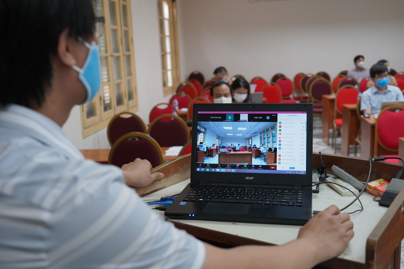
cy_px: 134
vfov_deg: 33.4
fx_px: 449
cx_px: 202
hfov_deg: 48.5
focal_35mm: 40
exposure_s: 1/100
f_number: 4.5
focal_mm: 40
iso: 1250
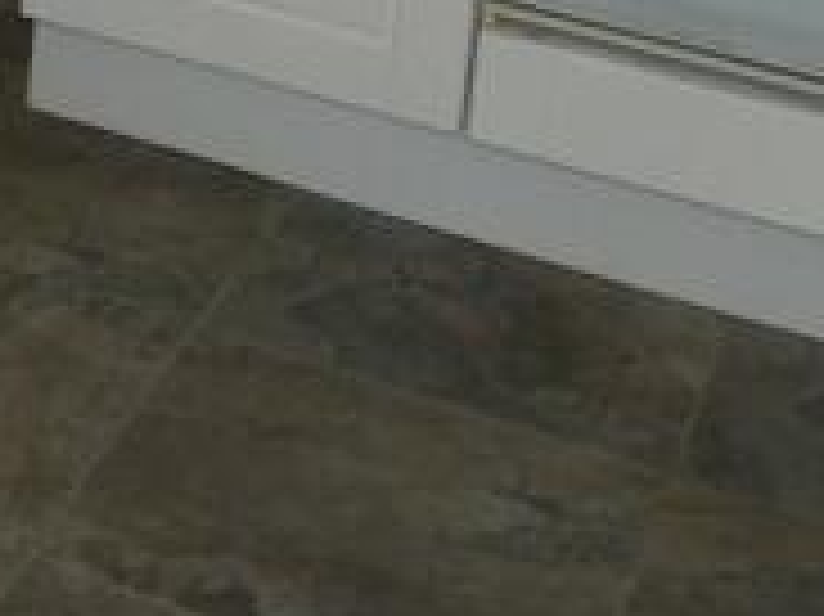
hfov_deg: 15.9
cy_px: -517
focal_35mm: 112
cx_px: -473
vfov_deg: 12.1
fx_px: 2664
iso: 80
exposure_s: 1/125
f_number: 2.8
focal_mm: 3.6
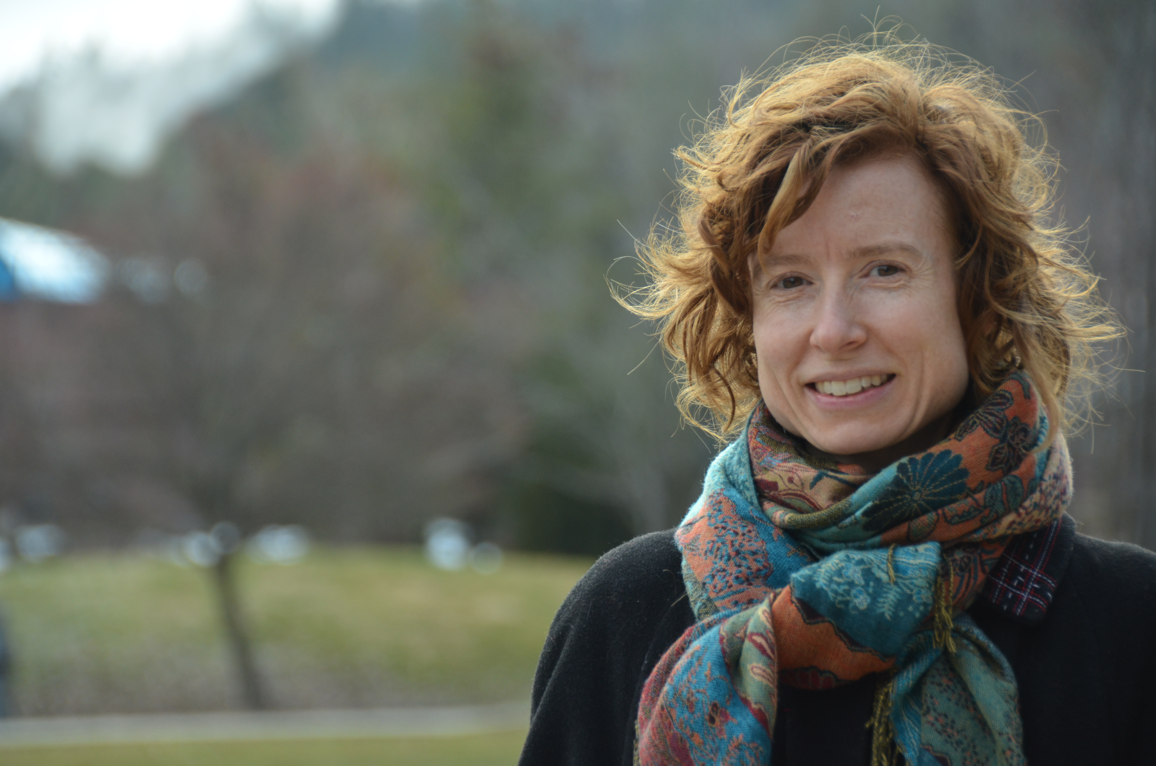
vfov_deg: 6.1
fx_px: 7210
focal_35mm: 225
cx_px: 578
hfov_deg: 9.2
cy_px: 383
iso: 400
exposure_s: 1/500
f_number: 5.6
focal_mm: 150
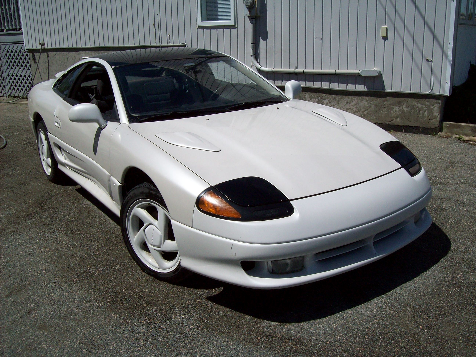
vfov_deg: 39.7
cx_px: 238
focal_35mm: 36
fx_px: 495
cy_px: 178
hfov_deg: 51.4
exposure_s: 1/1401
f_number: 4.8
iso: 80
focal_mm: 6
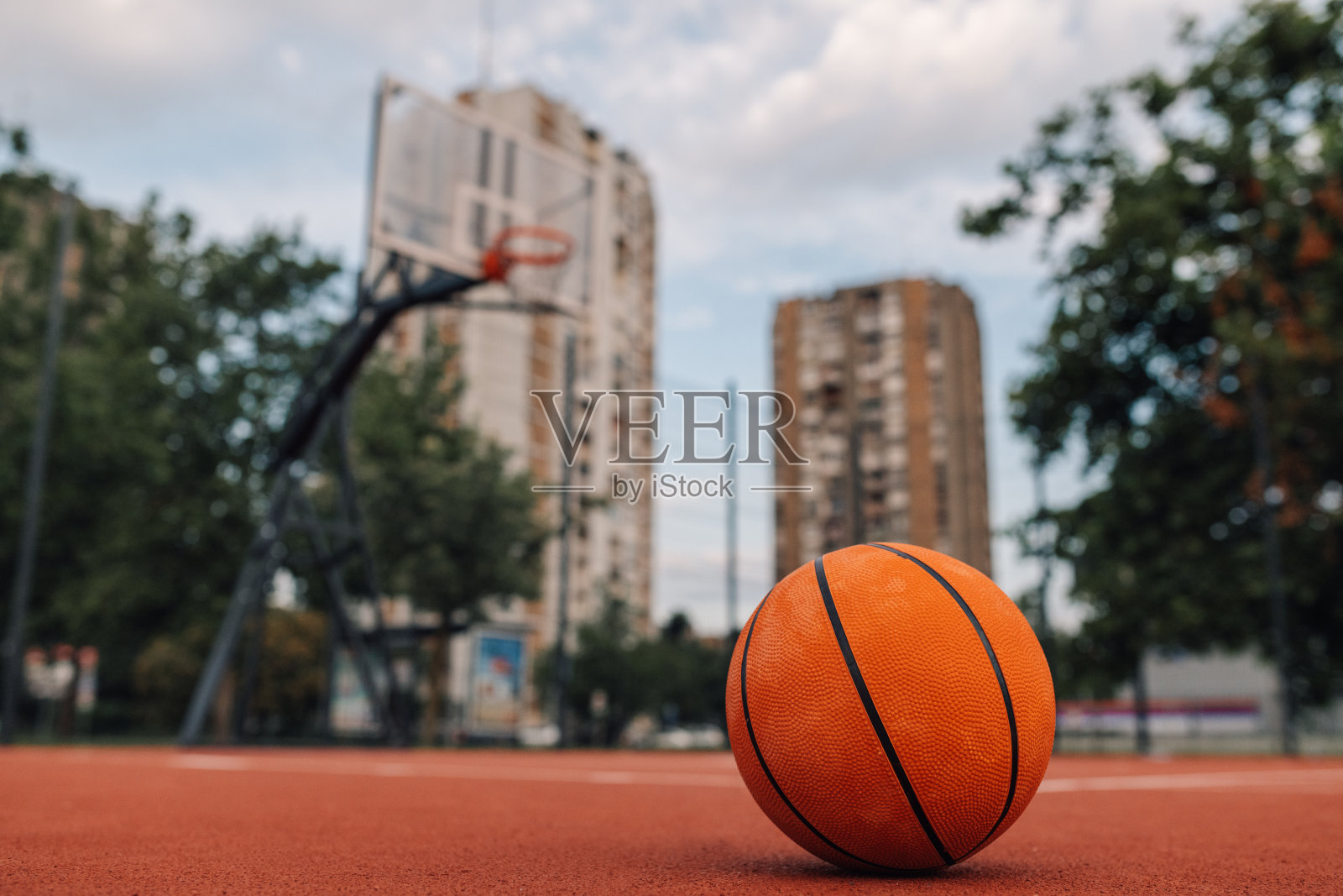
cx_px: 672
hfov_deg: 54.4
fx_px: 1306
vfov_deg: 37.9
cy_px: 448
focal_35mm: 35
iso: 800
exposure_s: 1/4000
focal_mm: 35
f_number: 3.2
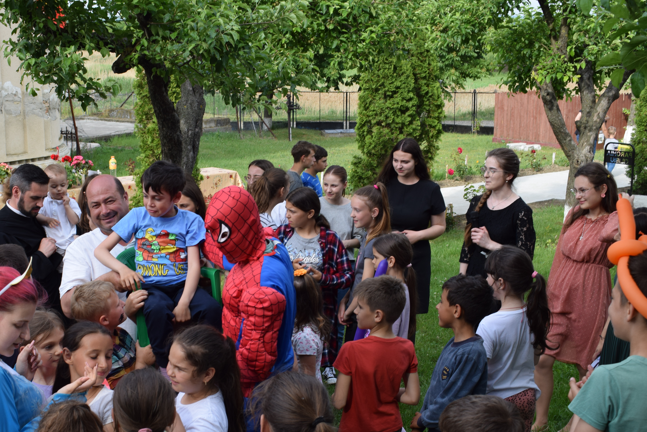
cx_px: 252
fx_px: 928
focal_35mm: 52
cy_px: 265
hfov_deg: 38.3
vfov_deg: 26.1
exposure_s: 1/250
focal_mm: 27
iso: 250
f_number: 8
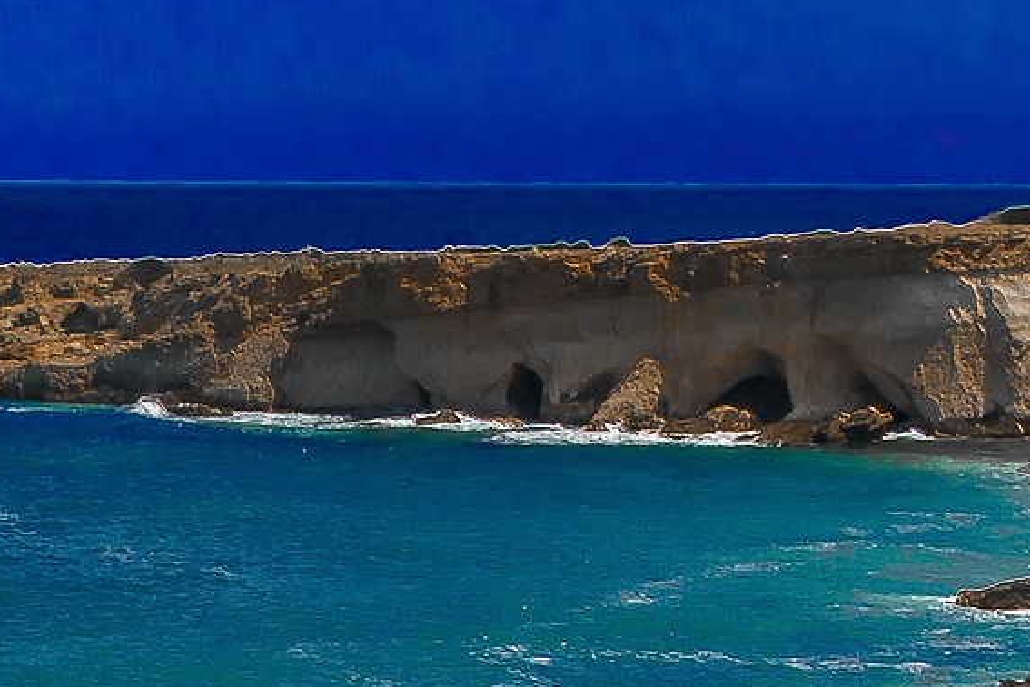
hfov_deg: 12.1
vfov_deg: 8.1
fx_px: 4720
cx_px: -309
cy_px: 1101
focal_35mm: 165
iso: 100
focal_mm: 26
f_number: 25
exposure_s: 1/25
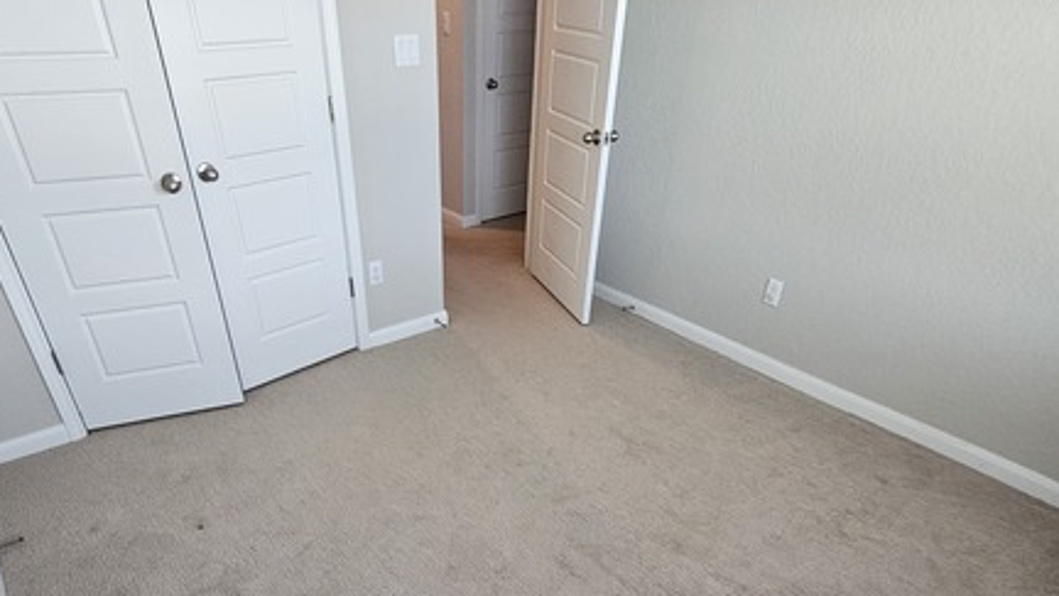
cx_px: 473
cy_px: 446
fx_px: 590
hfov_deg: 83.6
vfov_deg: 51.3
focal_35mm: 21
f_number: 2.2
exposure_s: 1/77.4
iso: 160
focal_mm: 2.2
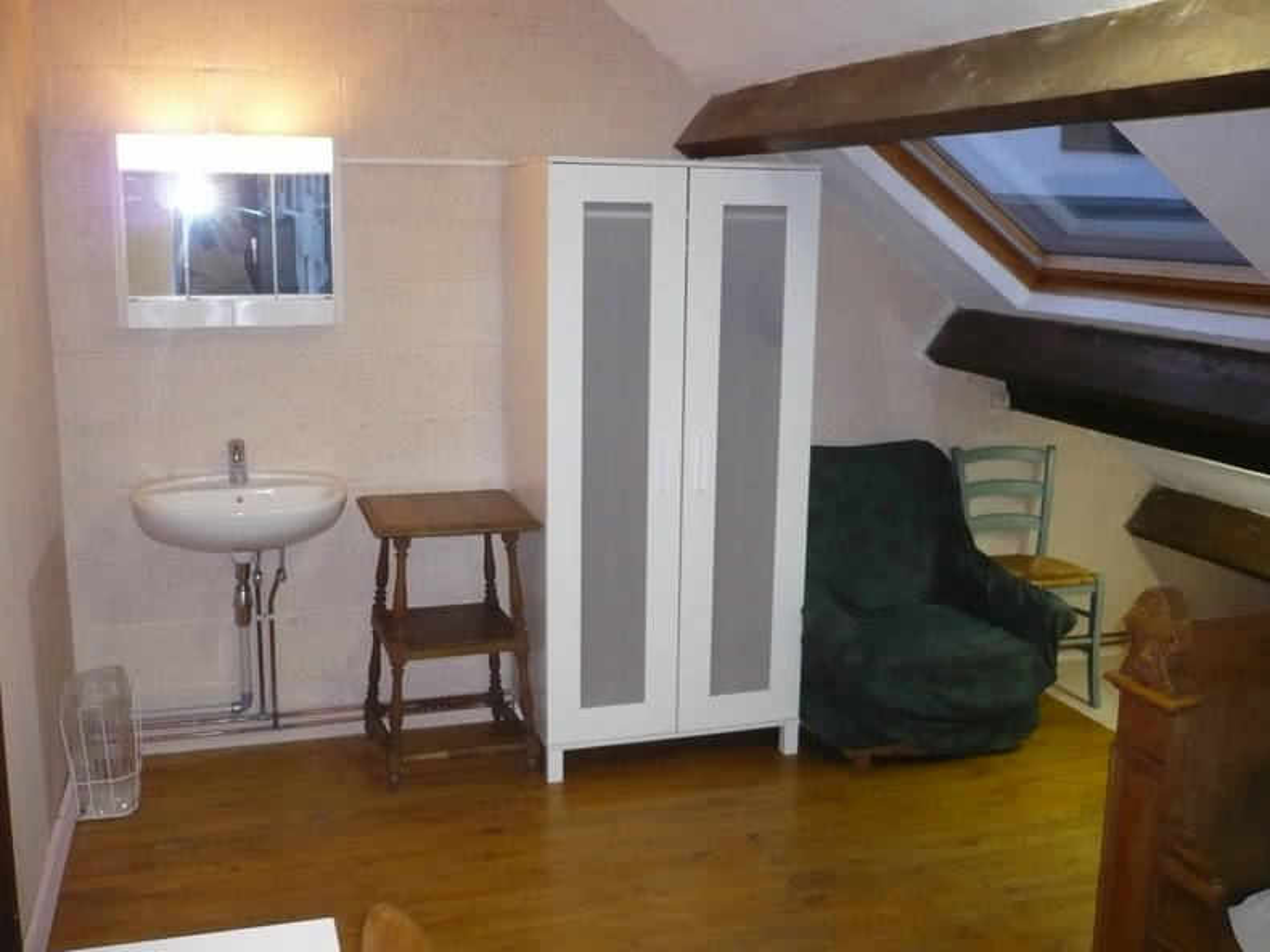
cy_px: 476
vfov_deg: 40.7
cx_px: 635
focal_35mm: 35
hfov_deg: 52.6
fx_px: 1284
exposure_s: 1/30
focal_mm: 5.8
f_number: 2.8
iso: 250
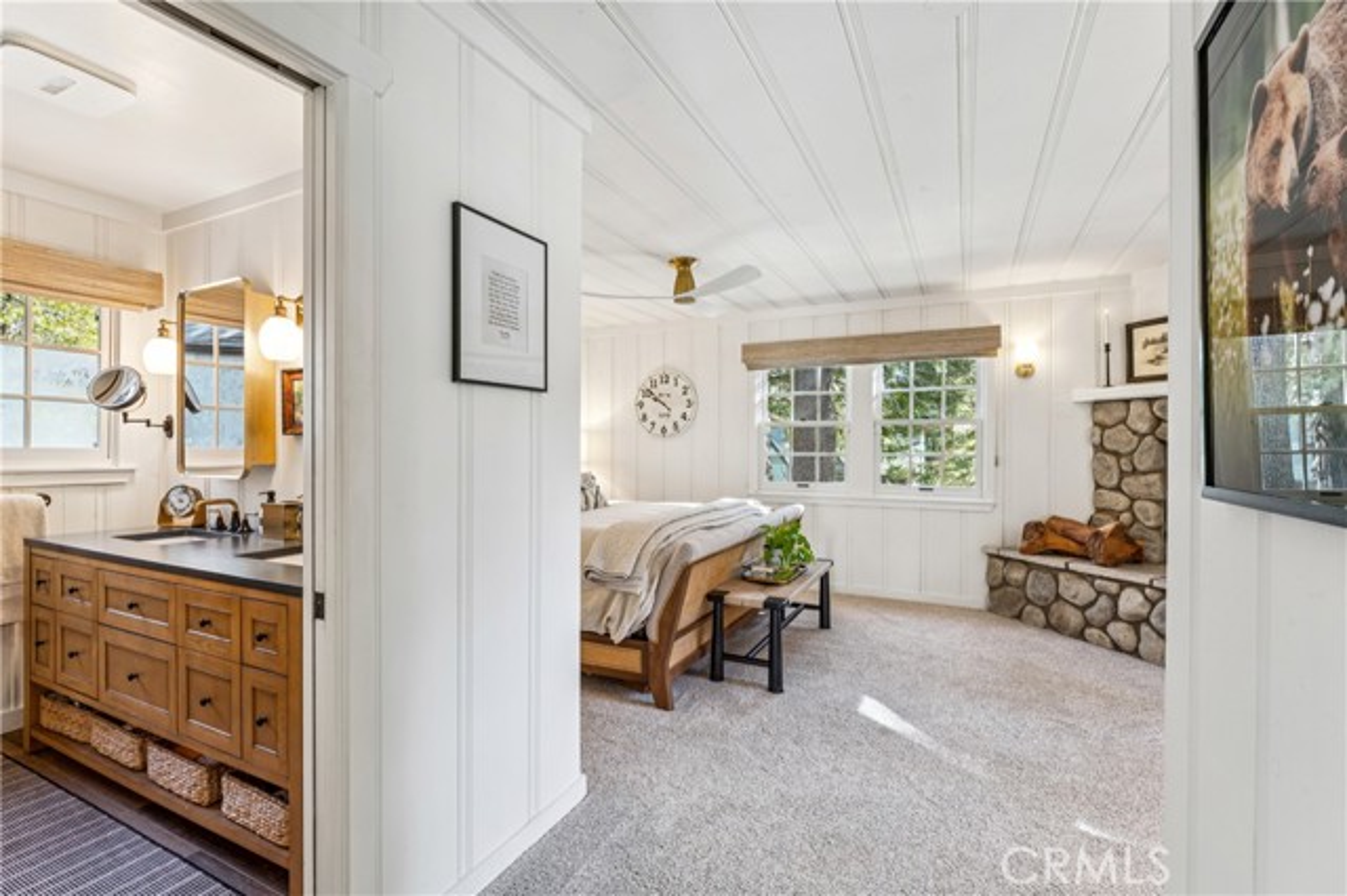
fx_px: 602
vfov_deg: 73.3
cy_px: 448
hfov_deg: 96.4
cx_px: 674
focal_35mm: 16
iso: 100
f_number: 13
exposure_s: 1
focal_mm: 16.1
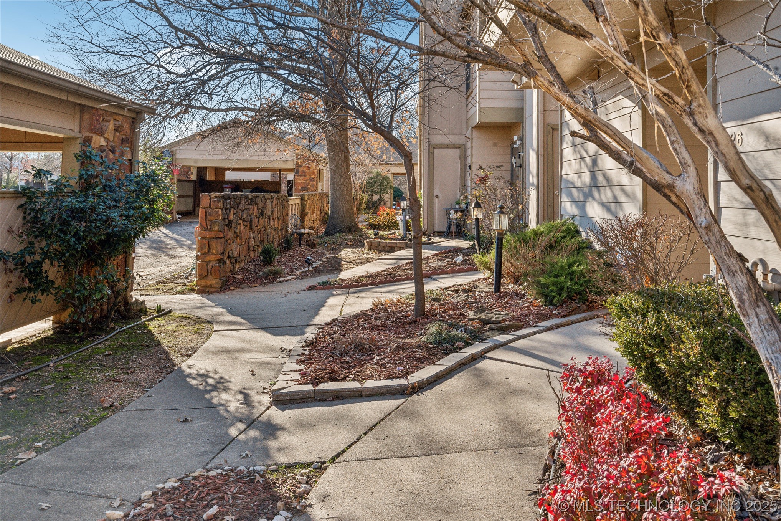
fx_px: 694
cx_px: 390
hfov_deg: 58.7
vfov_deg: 41.1
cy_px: 260
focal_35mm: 32
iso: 800
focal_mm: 32
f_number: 13
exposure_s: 1/320
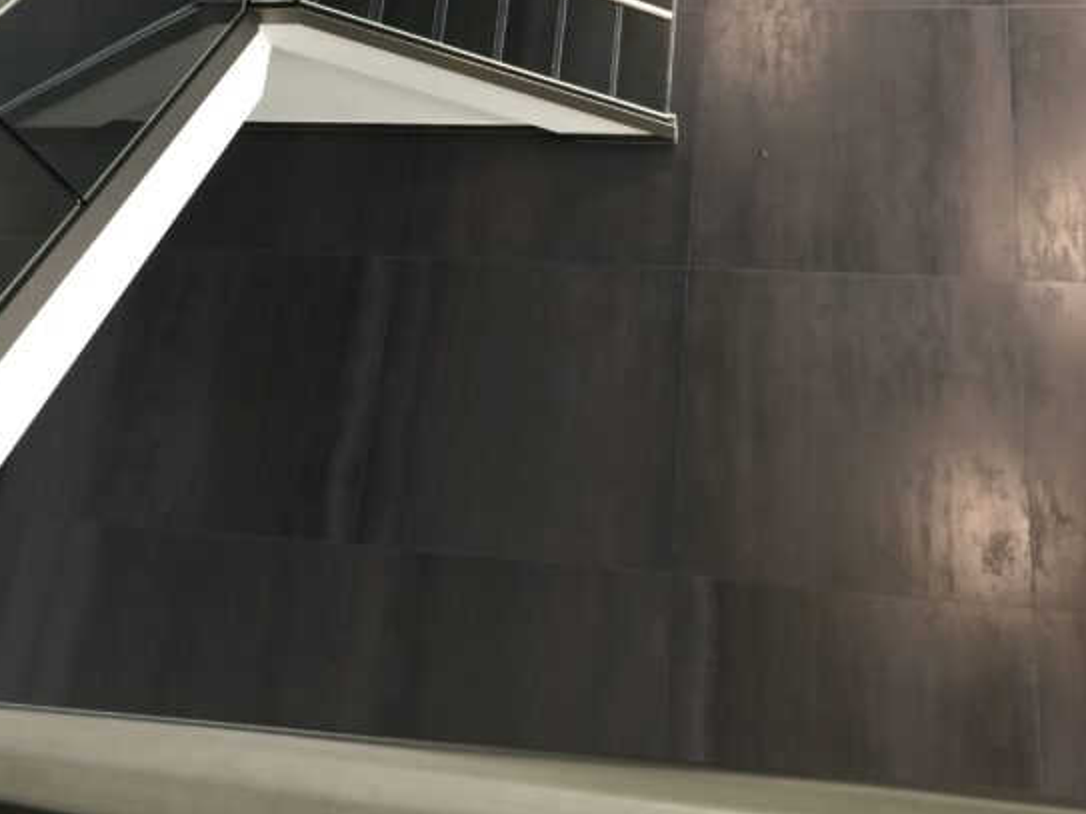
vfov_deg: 34.8
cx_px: 448
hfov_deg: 45.6
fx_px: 1286
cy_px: 272
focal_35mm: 41
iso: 64
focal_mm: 4.15
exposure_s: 1/33
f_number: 2.2
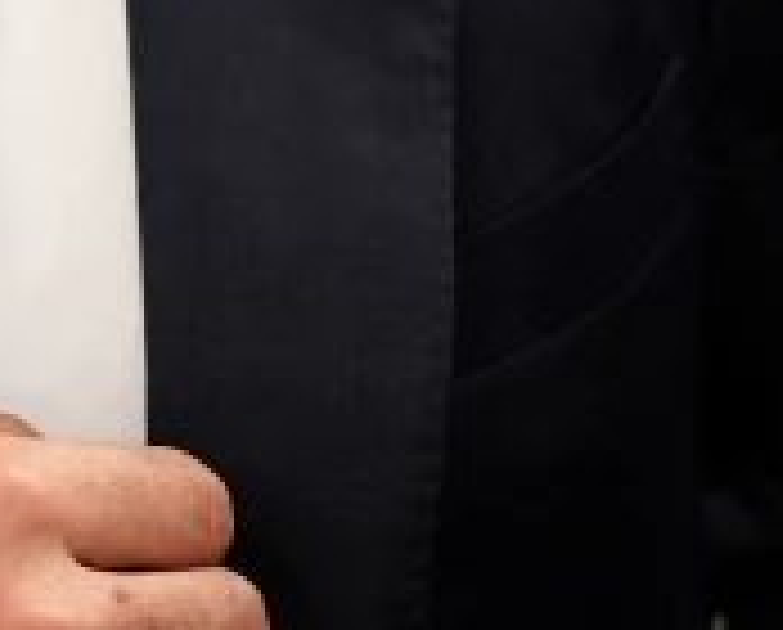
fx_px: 5249
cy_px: -630
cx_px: -567
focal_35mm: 226
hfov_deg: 8.3
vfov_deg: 6.7
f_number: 1.4
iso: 1600
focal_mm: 35
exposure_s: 1/640
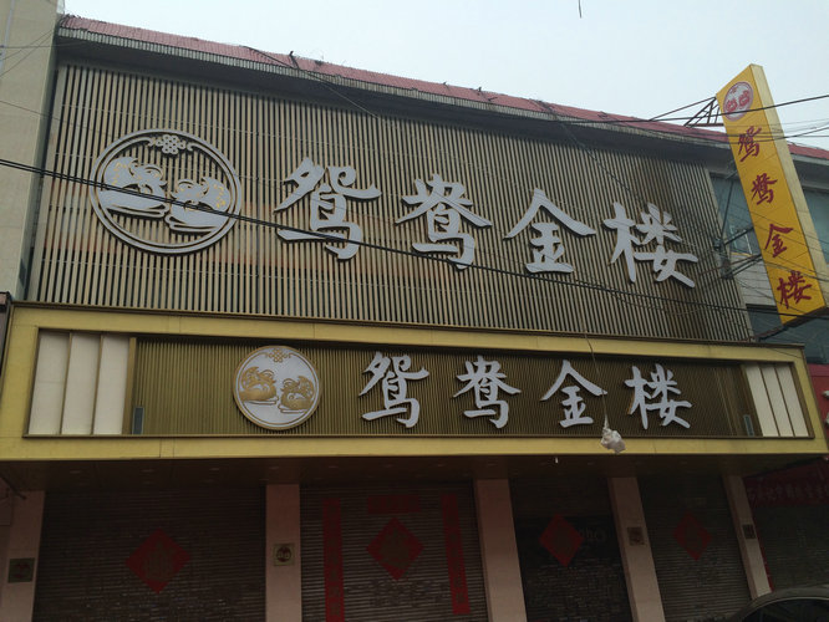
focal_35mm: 29
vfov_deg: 48.3
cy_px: 311
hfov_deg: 61.6
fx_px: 695
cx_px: 414
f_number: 2.2
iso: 32
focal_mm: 4.15
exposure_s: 1/672
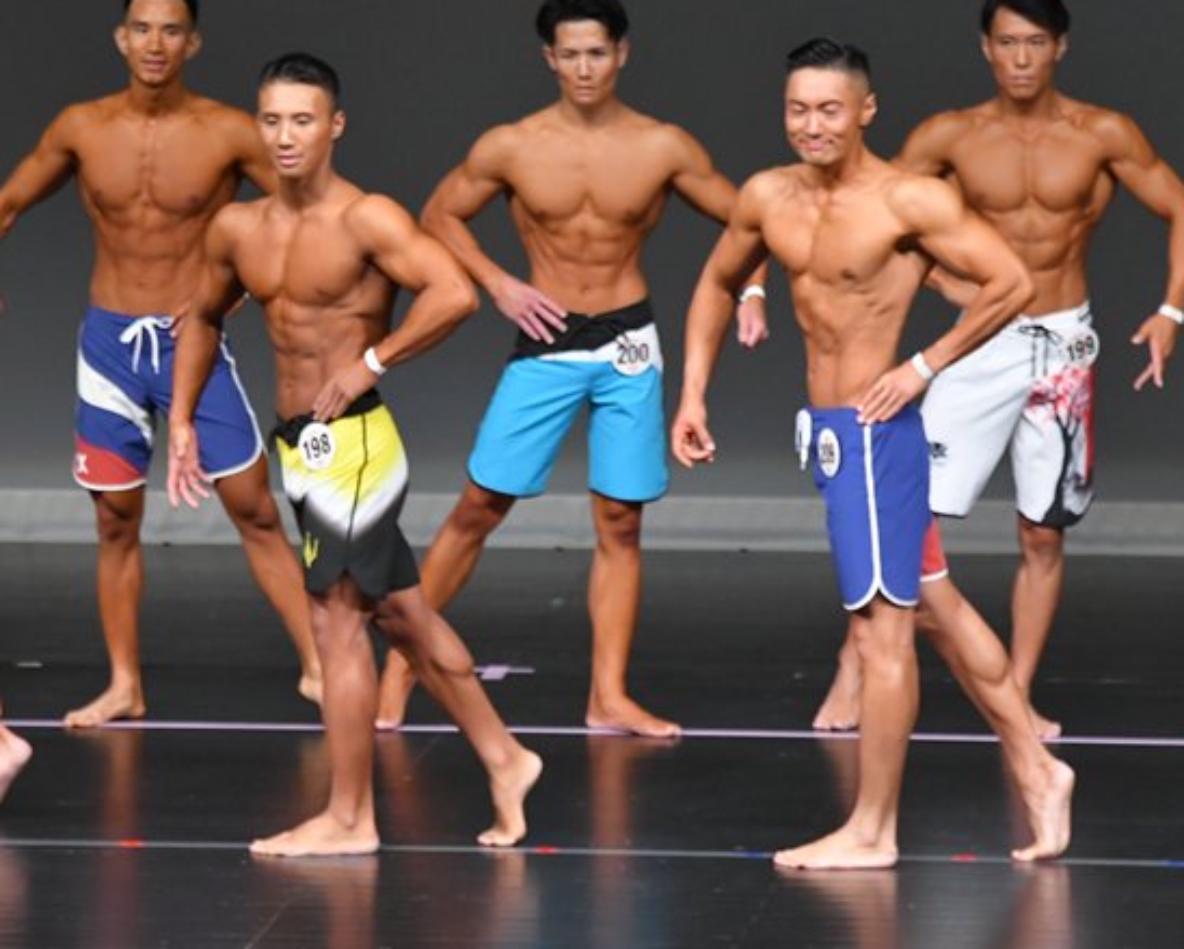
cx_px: 388
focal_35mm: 378
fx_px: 13253
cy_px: 415
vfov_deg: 4.1
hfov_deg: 5.1
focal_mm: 190
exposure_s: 1/400
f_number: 5.6
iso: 4000
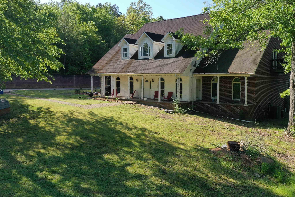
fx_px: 262
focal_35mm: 32
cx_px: 159
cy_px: 86
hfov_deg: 58.7
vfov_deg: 41.0
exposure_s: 1/320
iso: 100
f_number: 5
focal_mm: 10.26
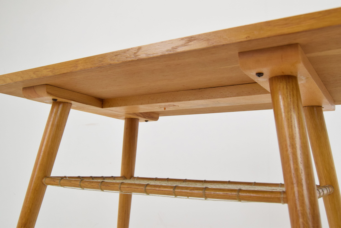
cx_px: 170
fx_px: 327
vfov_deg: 38.4
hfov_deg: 55.1
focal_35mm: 34
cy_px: 114
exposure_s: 1/200
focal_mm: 23
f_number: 7.1
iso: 1600
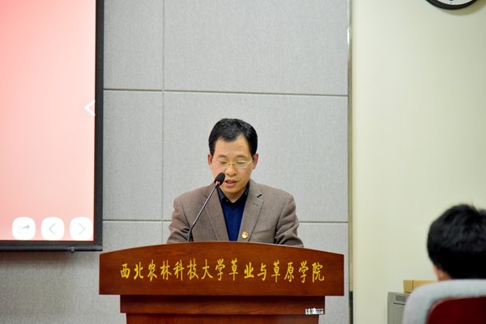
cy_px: 162
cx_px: 243
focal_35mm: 120
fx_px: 1620
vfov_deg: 11.4
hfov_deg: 17.1
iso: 3200
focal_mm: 120
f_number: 4
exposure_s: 1/125
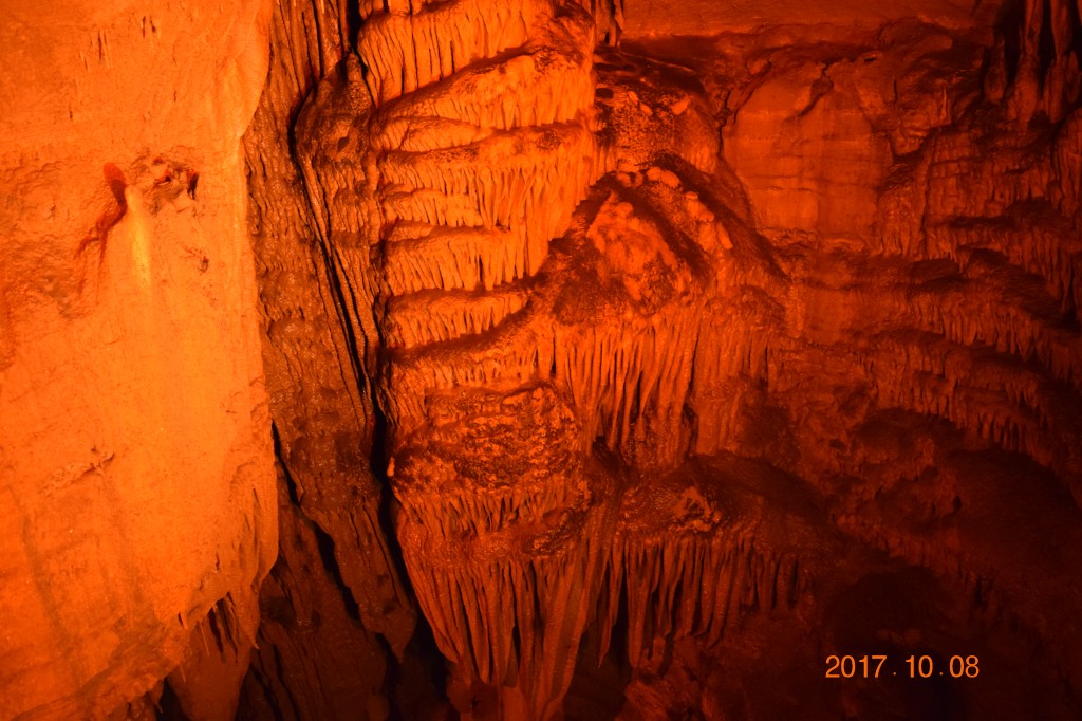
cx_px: 541
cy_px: 360
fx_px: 811
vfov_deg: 47.9
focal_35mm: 27
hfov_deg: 67.4
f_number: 3.5
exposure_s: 1/30
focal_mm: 18
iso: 3200
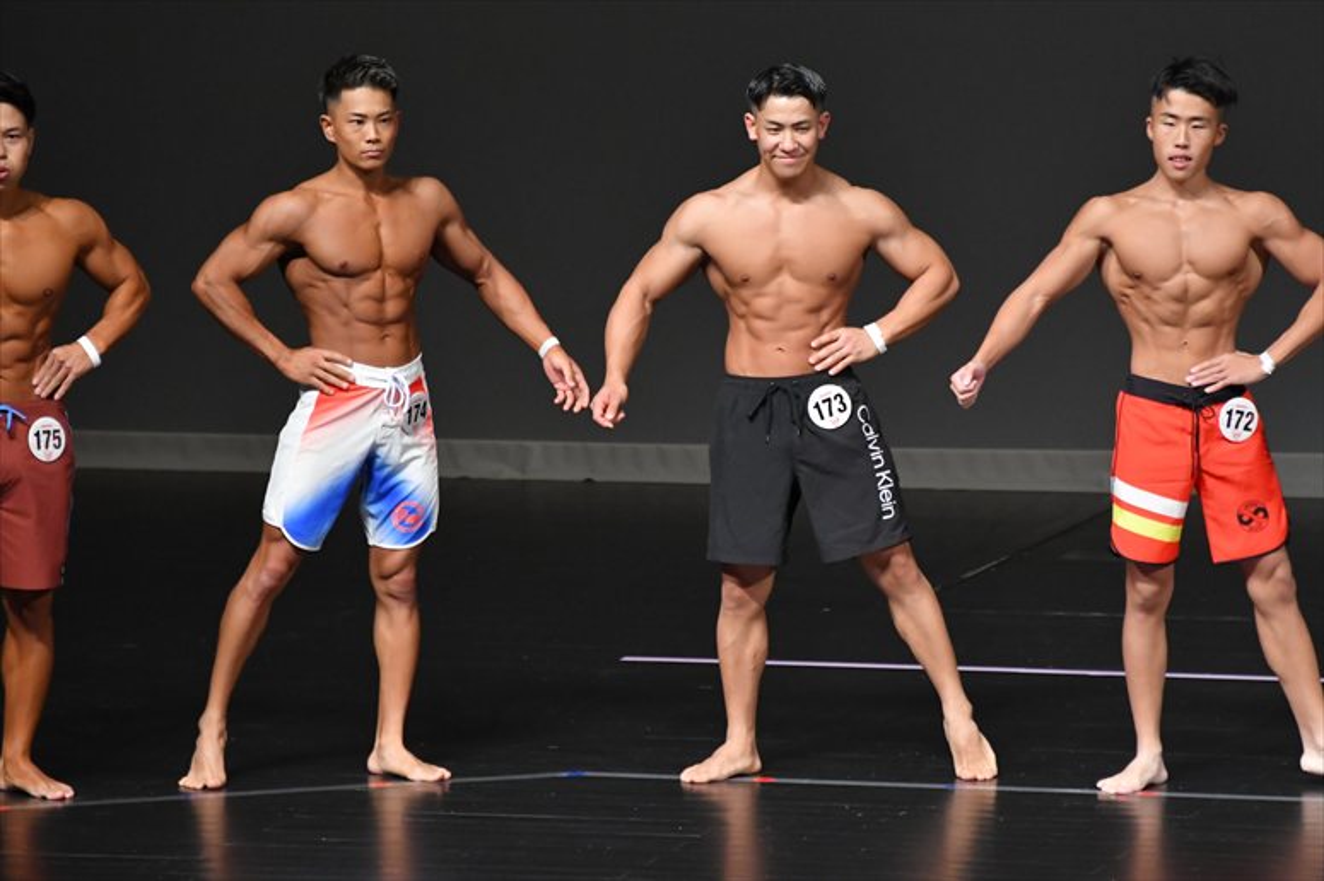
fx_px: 13785
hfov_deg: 5.5
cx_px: 662
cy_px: 440
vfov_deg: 3.7
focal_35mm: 375
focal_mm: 250
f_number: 5.6
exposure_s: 1/400
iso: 4000
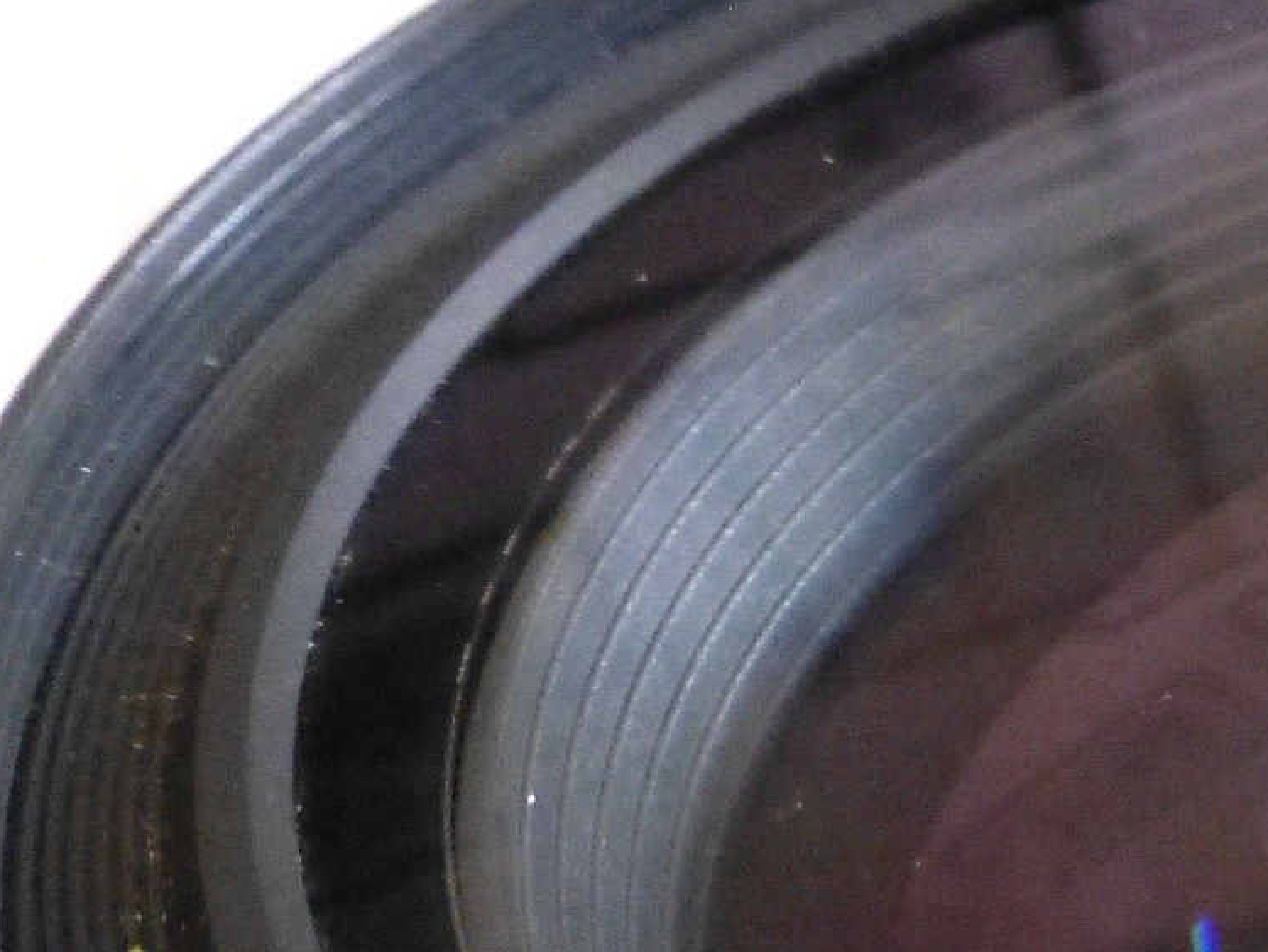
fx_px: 3518
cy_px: 964
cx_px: 1794
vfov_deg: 15.1
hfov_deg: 18.5
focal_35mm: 96
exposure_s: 1/80
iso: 1600
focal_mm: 5.4
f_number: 3.6
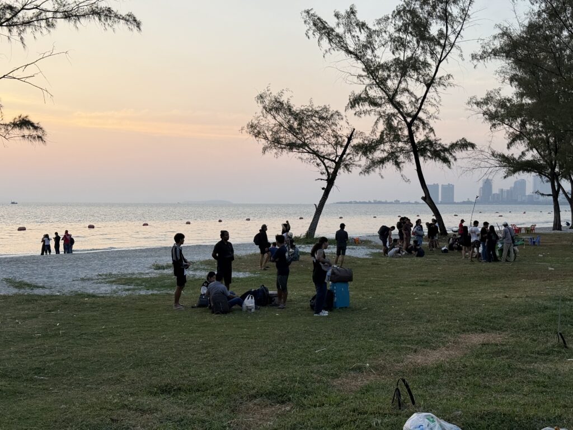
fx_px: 795
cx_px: 286
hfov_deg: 39.7
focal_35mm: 48
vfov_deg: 30.3
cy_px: 215
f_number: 1.78
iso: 64
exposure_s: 1/625
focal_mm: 6.76
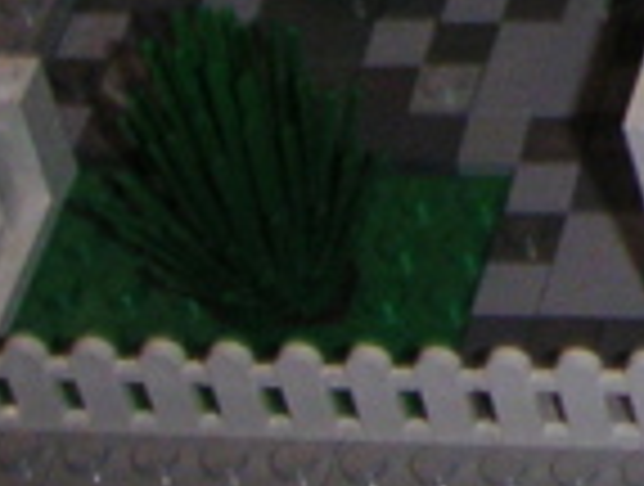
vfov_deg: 6.6
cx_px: 1675
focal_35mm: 212
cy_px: -778
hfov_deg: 8.3
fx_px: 3954
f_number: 6.7
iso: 160
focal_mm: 6
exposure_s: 1/45
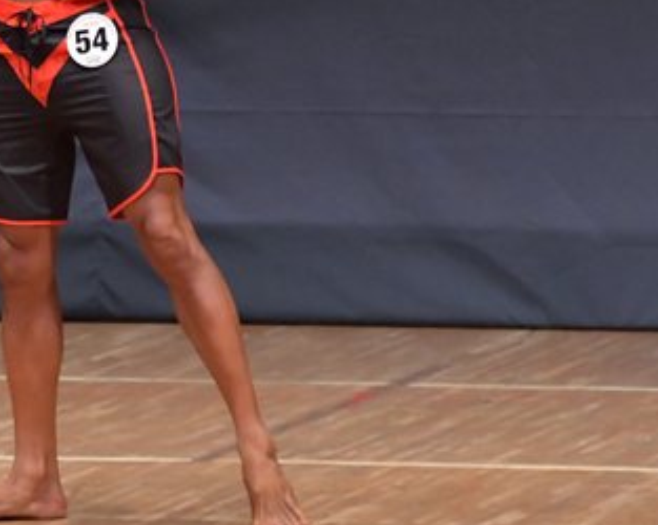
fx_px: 12884
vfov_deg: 2.3
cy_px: 69
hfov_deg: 2.9
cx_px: 24
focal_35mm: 662
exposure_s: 1/400
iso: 6400
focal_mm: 190
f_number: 5.6
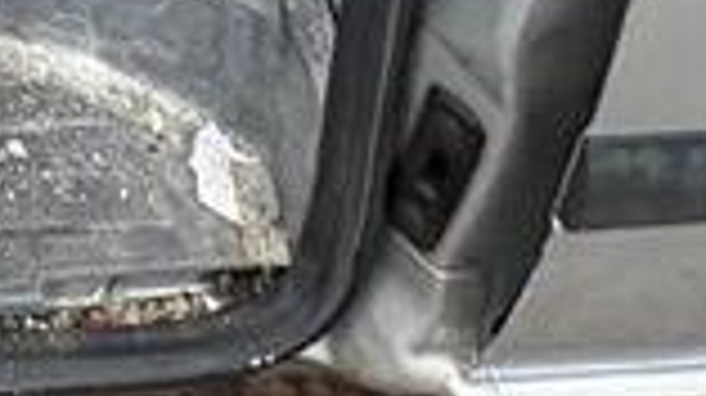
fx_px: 1627
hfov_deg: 19.6
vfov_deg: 8.7
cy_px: -1076
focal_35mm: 87
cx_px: -490
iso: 250
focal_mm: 2.22
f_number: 2.2
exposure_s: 1/89
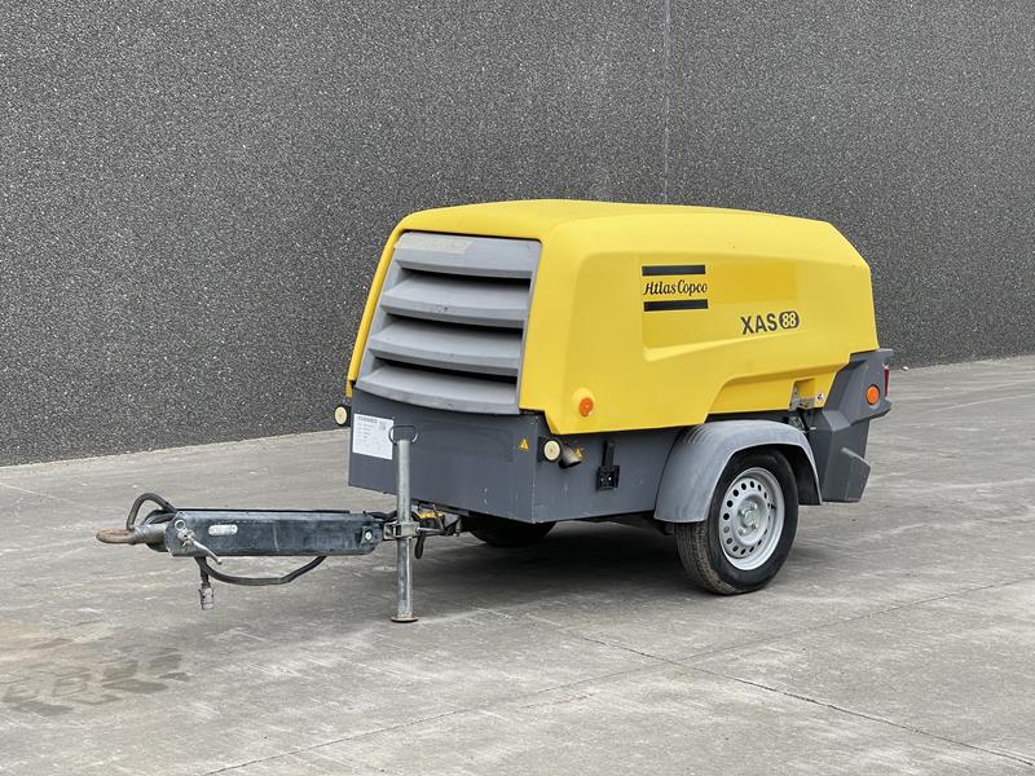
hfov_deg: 30.3
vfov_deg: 22.9
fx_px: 1914
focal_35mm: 64
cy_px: 388
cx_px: 518
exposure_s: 1/211
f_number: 2.2
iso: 20
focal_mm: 7.5
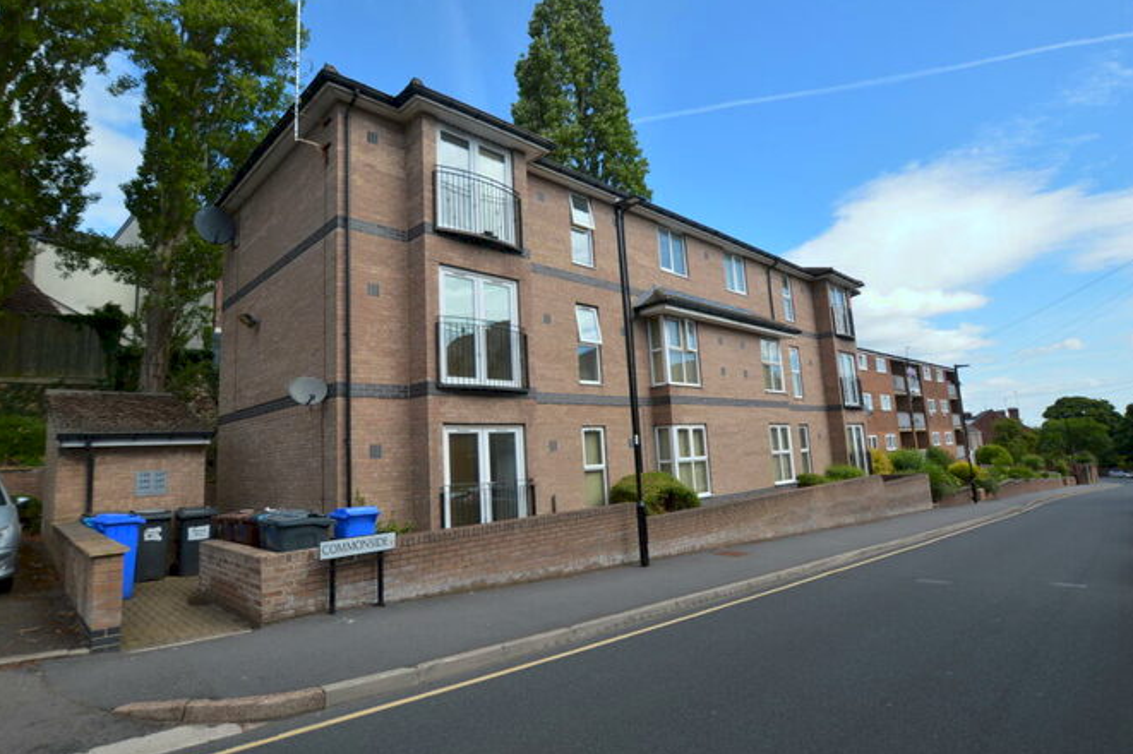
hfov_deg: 89.1
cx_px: 538
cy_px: 365
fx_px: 575
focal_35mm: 18
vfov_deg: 66.5
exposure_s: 1/250
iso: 100
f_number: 8
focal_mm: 11.5
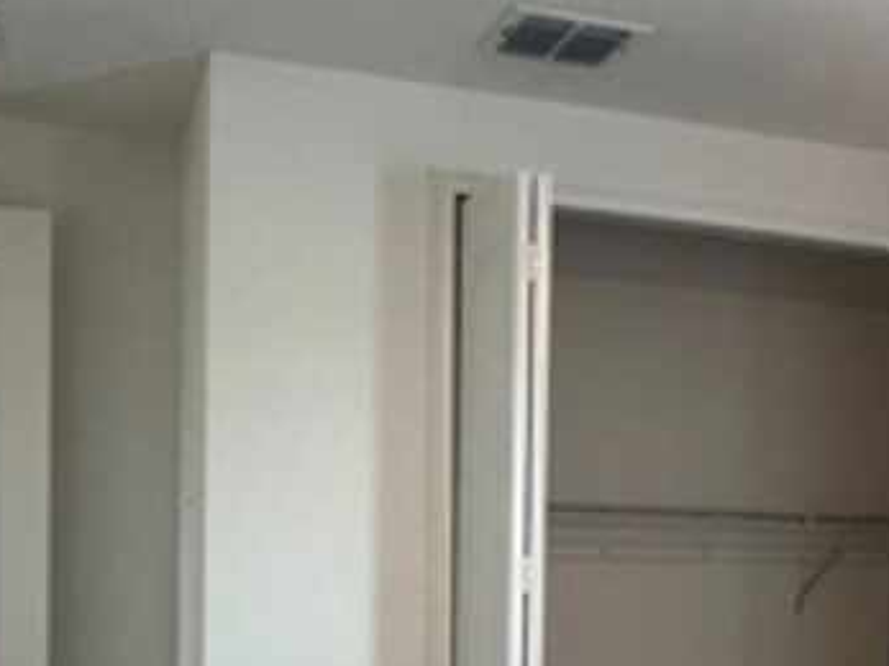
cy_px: 594
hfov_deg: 39.3
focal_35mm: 48
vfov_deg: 29.1
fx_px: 1232
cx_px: 579
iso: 160
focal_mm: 1.57
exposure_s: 1/60
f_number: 1.8
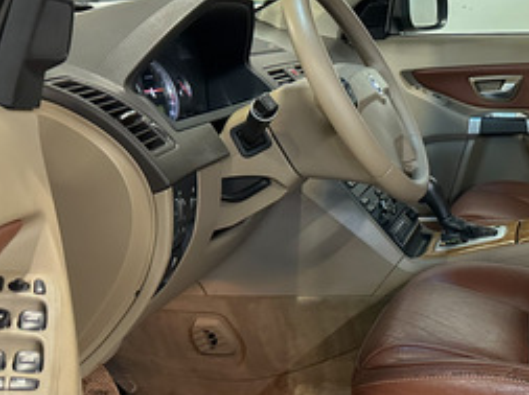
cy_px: 182
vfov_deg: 25.6
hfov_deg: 30.4
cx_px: 577
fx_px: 870
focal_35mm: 57
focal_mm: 6.86
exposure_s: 1/50
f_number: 1.78
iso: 800
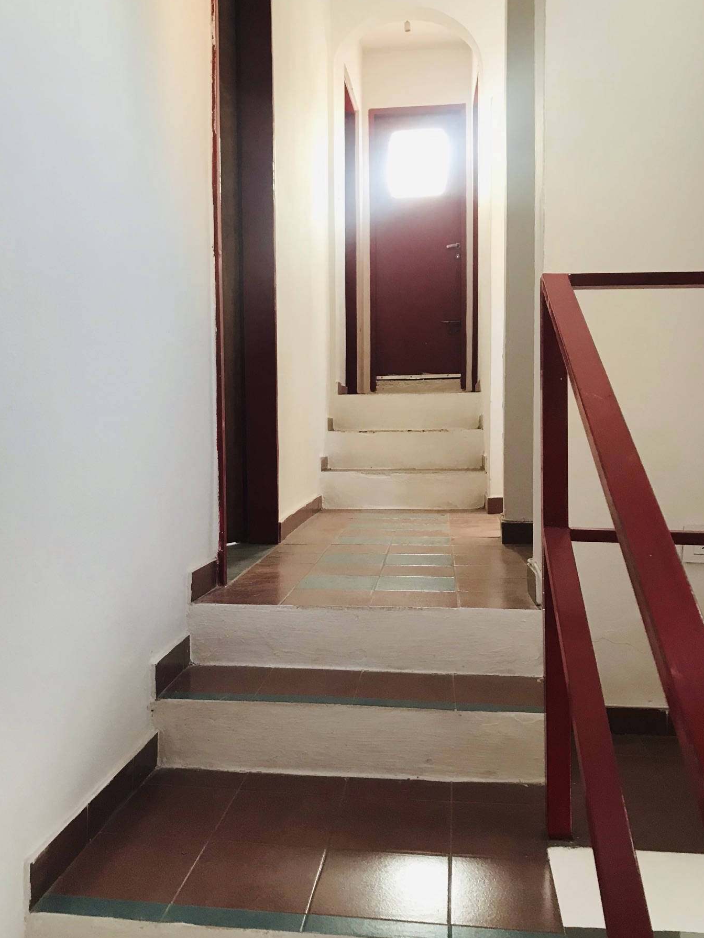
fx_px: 868
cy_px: 479
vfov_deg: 56.8
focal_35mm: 32
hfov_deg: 44.1
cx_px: 317
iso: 50
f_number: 1.8
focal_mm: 3.99
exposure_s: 1/17
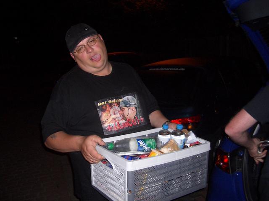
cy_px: 100
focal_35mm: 35
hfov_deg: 52.6
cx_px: 134
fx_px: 272
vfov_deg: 40.7
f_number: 2.6
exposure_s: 1/40
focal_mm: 5.8
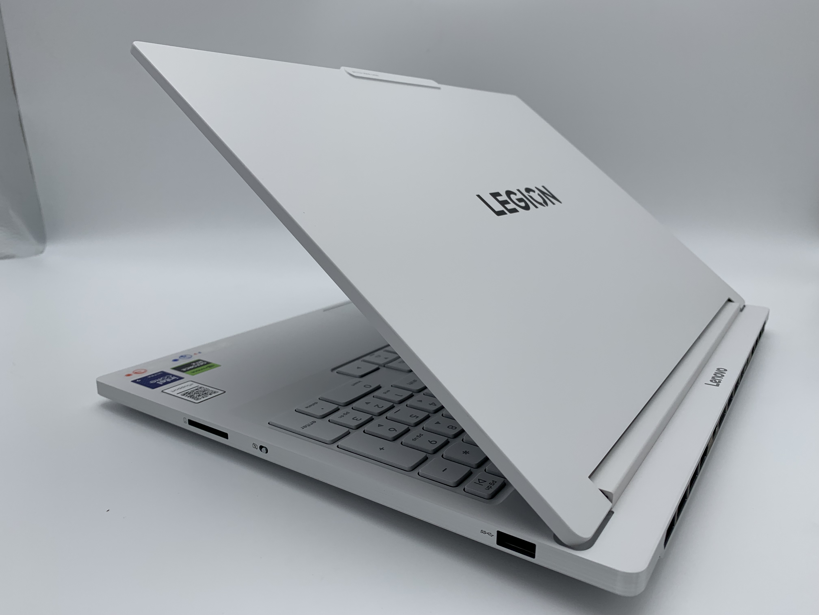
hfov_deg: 67.3
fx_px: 615
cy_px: 308
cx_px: 410
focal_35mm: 26
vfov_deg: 53.1
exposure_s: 1/829
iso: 25
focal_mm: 4.25
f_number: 1.8
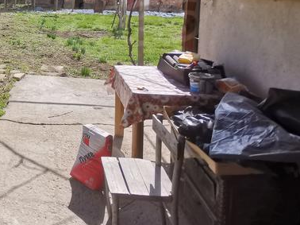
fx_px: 312
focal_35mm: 36
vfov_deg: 36.5
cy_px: 12
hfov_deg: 42.5
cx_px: -16
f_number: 2.2
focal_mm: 2.23
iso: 50
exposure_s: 1/1221
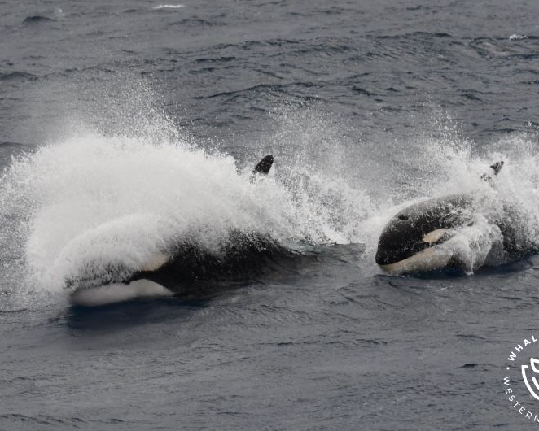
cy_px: 215
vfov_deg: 3.4
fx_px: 7324
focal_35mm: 459
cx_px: 274
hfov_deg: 4.2
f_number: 7.1
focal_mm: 270
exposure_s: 1/2000
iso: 400
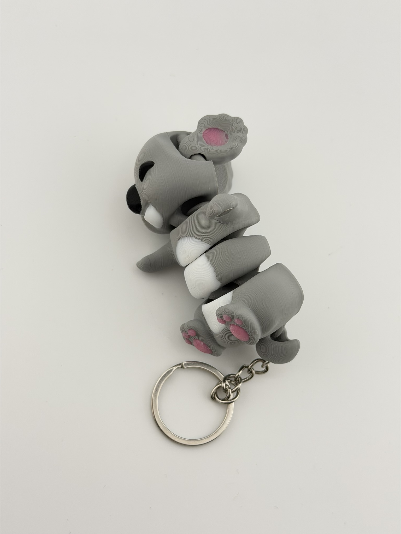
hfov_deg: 30.3
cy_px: 267
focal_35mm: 48
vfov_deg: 39.7
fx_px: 741
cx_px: 200
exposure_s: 1/1931
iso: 64
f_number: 1.78
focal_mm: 6.76
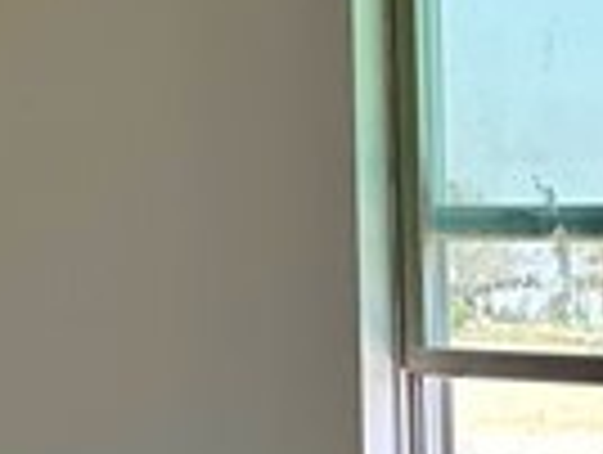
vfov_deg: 8.0
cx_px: -819
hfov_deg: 9.6
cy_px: -202
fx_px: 3194
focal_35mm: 183
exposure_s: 1/161
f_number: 1.78
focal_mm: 6.86
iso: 80
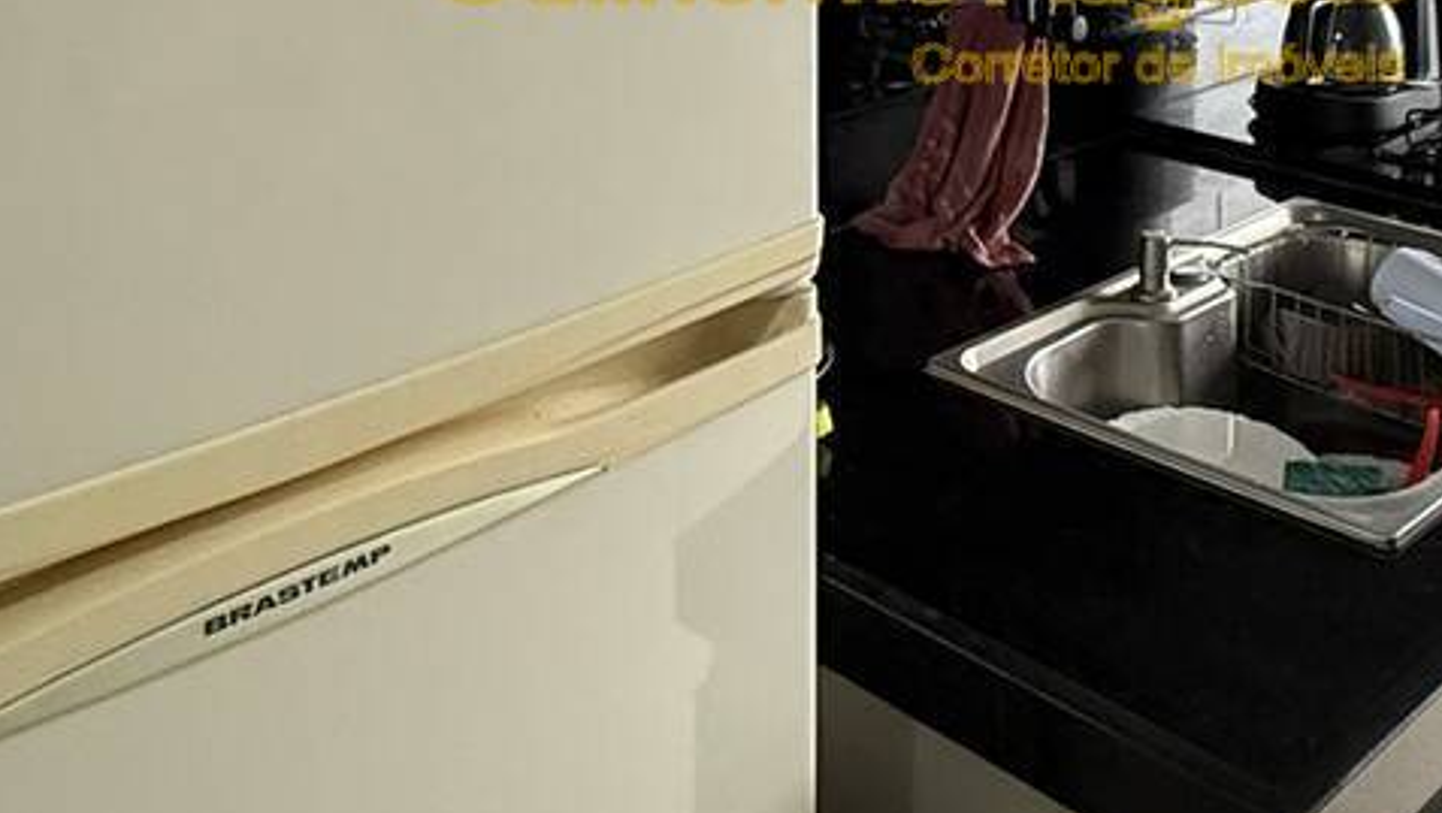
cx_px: 889
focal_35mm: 46
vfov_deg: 23.3
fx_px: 1760
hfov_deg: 44.2
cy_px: -218
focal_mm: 2.22
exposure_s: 1/60
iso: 320
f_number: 2.2
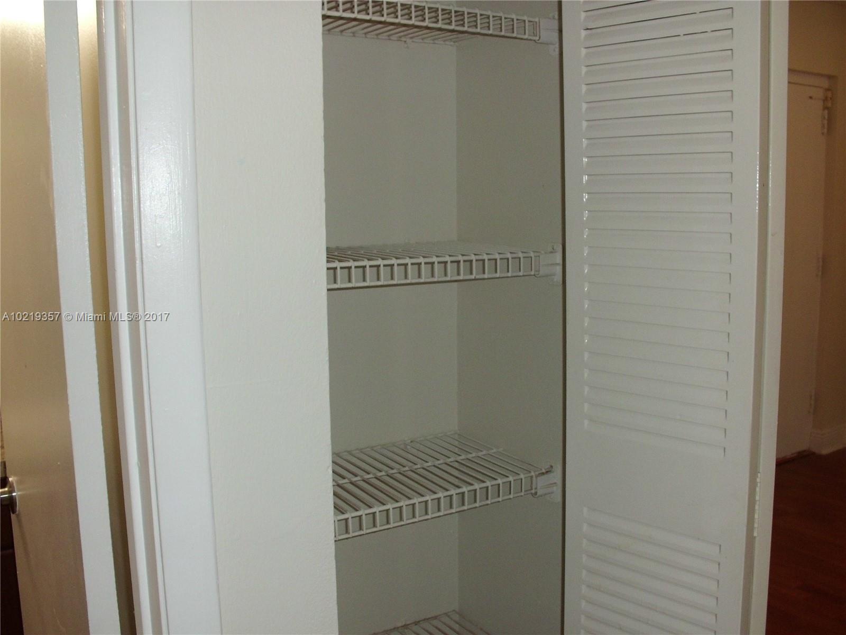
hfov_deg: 51.4
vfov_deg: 39.7
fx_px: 880
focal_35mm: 36
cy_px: 318
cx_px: 423
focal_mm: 6.3
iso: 100
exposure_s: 1/60
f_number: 2.9
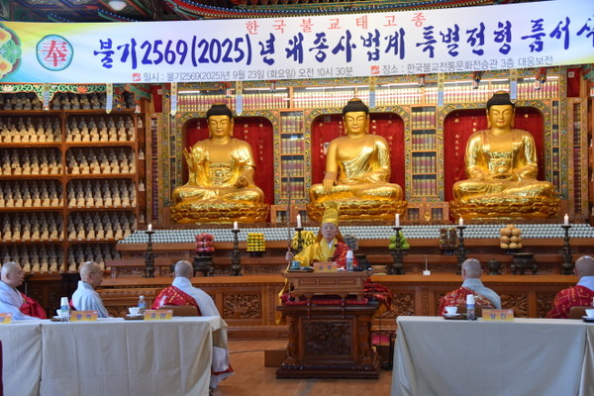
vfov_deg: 23.4
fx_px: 957
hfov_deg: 34.5
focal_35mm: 58
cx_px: 297
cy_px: 198
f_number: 4.5
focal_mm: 58
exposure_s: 1/60
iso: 1400
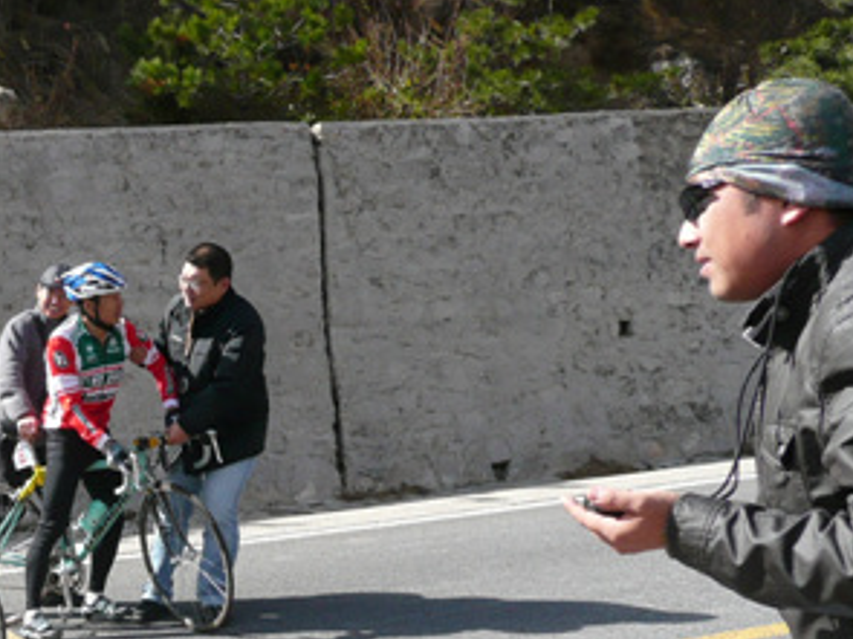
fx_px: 1404
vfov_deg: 25.4
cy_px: 460
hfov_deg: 31.7
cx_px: 43
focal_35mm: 57
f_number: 3.3
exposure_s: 1/400
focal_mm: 4.6
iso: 100
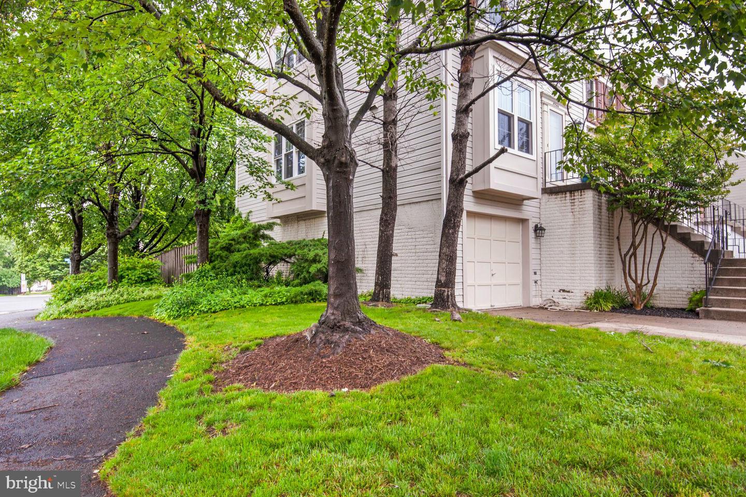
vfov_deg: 59.5
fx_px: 435
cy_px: 248
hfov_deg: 81.2
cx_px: 373
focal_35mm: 21
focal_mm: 21
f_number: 8
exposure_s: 1/25
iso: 200
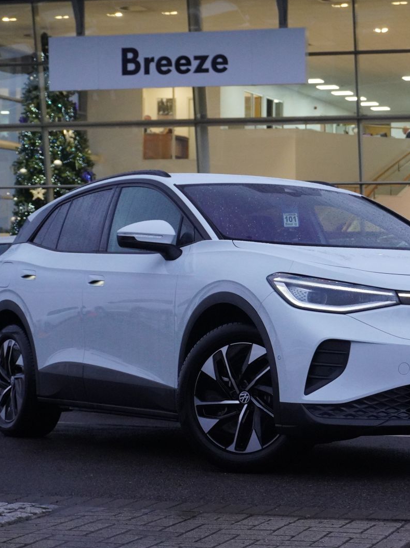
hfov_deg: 16.0
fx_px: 1454
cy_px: 274
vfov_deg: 21.3
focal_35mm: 92
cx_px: 298
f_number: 5.6
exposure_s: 1/160
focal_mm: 42
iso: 4000
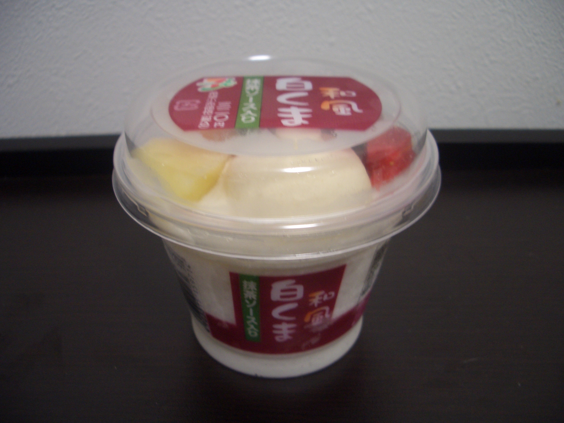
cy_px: 212
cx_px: 282
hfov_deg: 52.6
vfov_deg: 40.7
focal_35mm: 35
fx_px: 570
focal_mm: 5.8
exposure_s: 1/15
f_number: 2.6
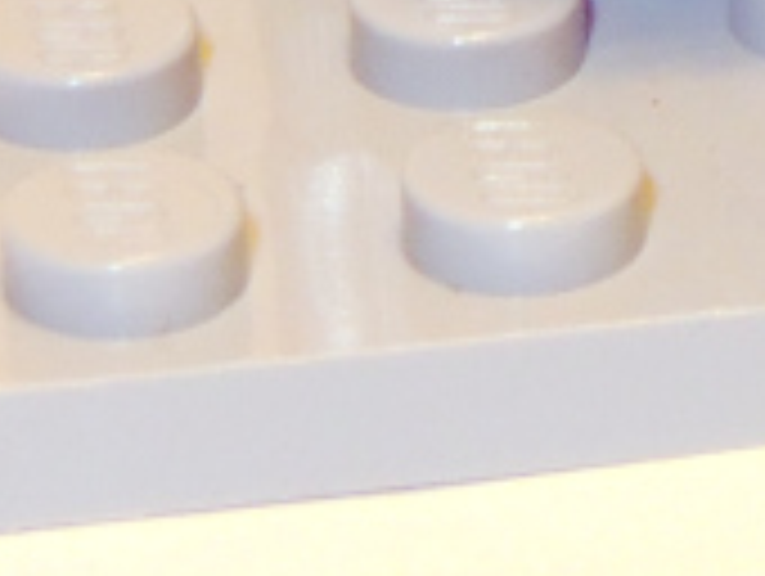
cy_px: -990
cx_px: 1962
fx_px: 8587
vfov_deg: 3.8
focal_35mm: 388
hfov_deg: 4.9
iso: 640
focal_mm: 14.1
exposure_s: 1/80
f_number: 8
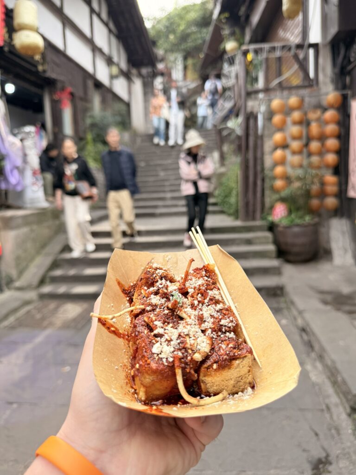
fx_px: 329
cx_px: 178
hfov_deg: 56.8
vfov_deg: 71.6
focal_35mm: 24
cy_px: 238
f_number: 1.78
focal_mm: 6.76
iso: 80
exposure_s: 1/368
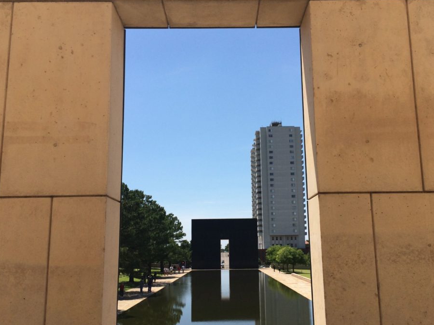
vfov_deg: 42.9
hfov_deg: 55.3
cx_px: 228
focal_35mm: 33
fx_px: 414
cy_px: 175
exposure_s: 1/2933
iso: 32
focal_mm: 4.15
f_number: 2.2
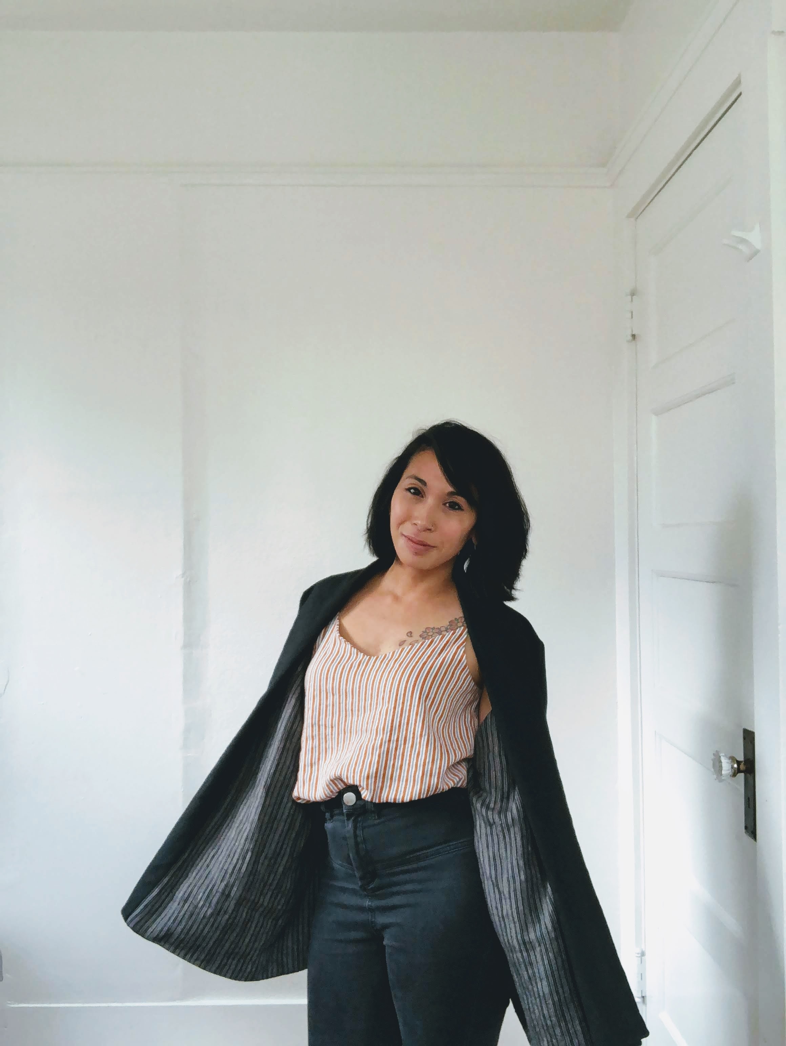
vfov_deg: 56.8
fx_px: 968
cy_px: 523
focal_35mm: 32
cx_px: 393
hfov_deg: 44.2
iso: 100
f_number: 2.2
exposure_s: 1/120
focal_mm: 2.87
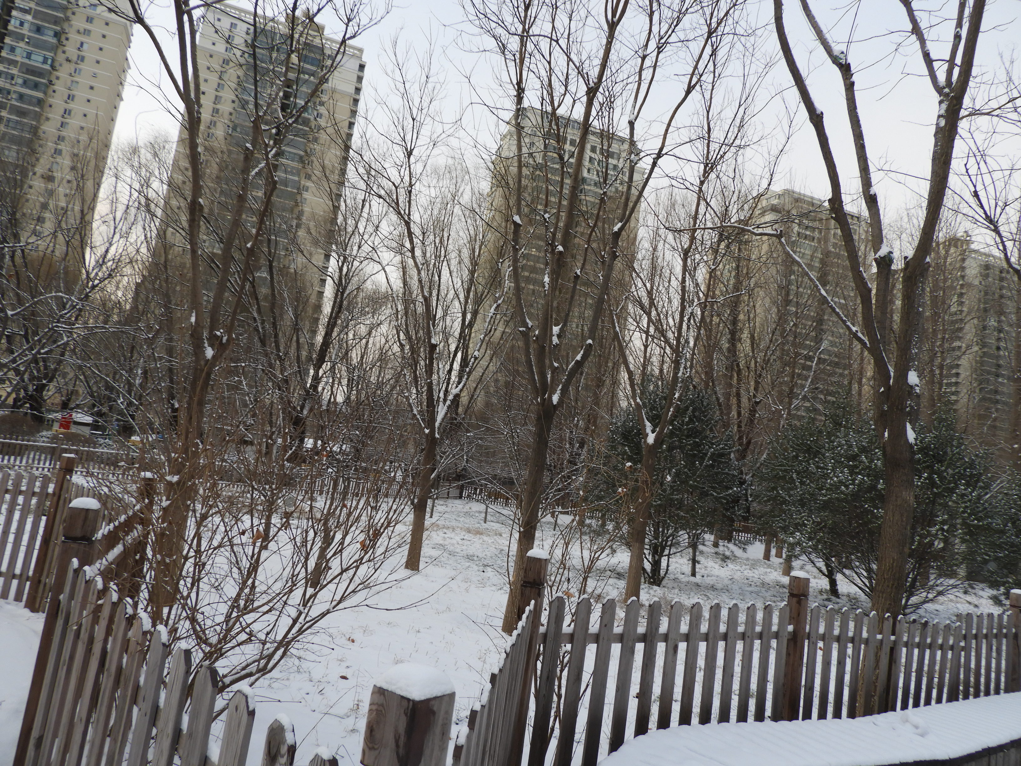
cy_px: 383
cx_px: 510
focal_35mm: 24
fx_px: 708
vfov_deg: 56.8
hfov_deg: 71.6
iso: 100
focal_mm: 4.3
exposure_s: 1/160
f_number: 3.3
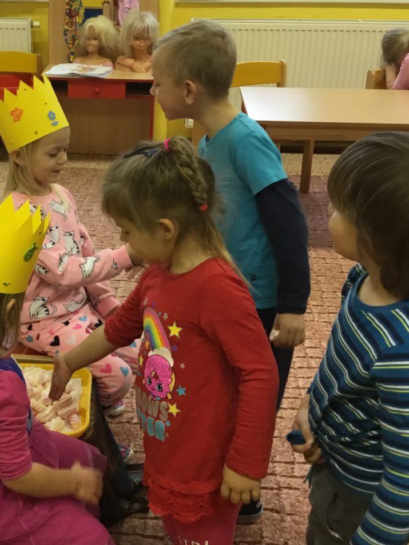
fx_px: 820
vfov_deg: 36.7
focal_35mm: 52
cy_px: 216
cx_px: 79
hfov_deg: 27.4
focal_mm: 3.3
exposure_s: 1/33
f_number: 2.4
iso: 100
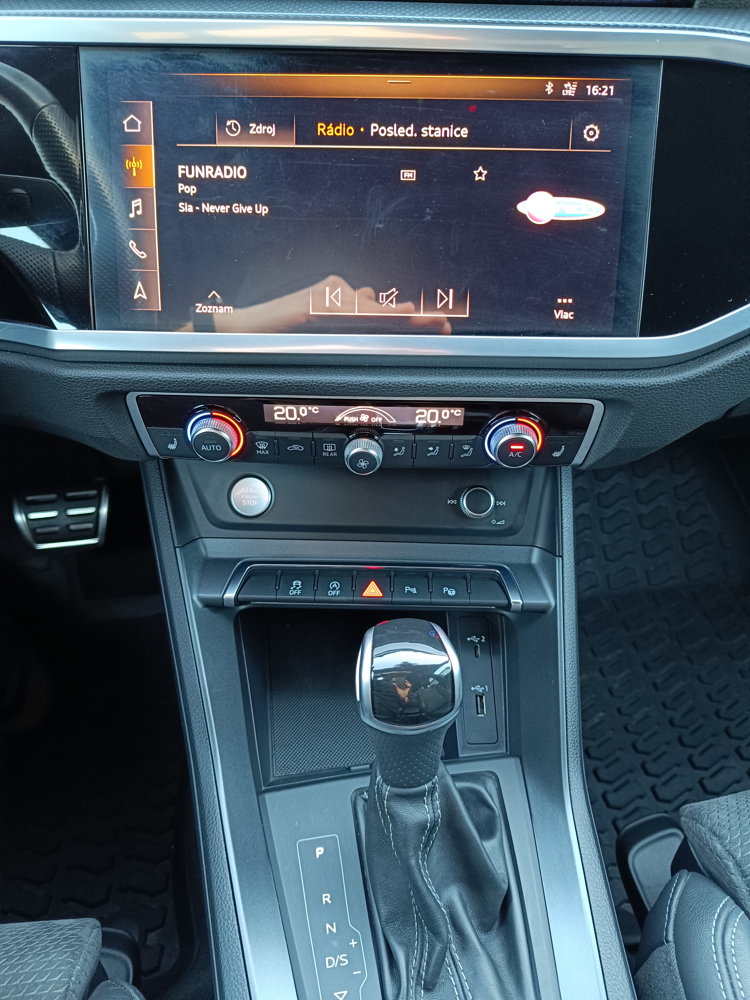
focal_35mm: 24
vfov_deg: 71.6
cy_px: 500
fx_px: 693
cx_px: 375
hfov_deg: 56.8
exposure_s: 1/33.3
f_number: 1.88
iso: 633
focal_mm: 5.59
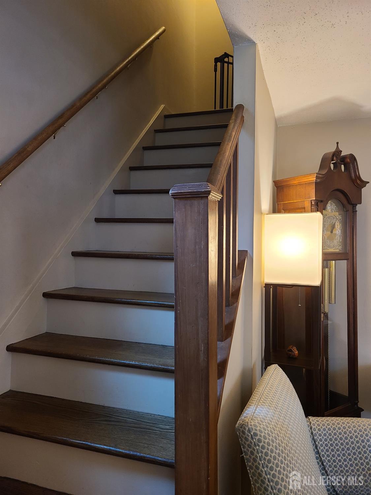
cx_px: 186
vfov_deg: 67.3
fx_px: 372
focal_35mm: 26
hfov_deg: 53.1
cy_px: 248
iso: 250
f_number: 1.8
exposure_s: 1/40
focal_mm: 5.4
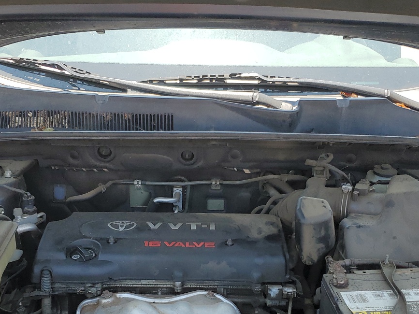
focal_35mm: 48
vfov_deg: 30.0
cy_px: 219
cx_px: 209
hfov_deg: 39.7
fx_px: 581
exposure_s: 1/769
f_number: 1.5
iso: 50
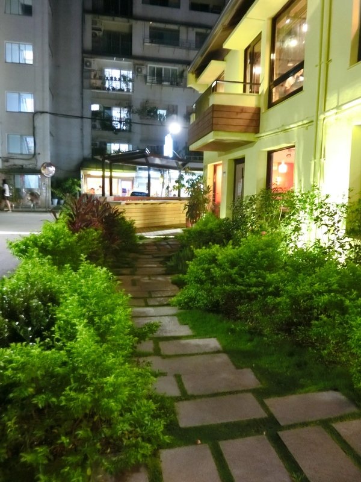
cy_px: 241
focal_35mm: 25
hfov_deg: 54.9
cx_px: 180
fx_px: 348
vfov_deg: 69.4
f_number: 2.8
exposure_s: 1/3.33
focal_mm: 5.4
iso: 800
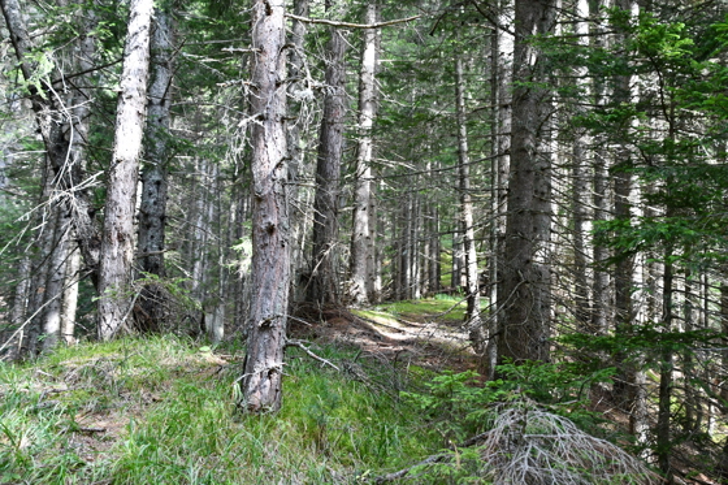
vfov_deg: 29.8
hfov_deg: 43.6
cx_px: 364
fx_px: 910
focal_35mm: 45
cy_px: 242
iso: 800
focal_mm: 30
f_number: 4
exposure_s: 1/200
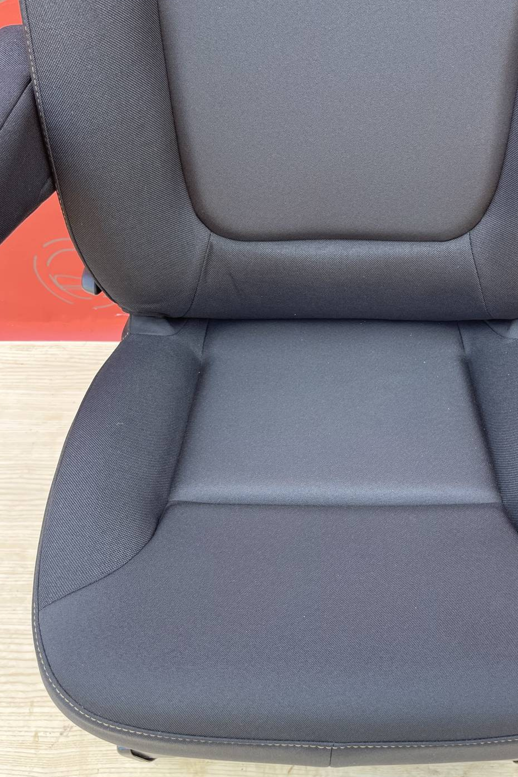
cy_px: 429
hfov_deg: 42.0
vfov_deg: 60.2
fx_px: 669
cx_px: 325
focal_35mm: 31
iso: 64
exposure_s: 1/122
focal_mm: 5.1
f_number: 1.6
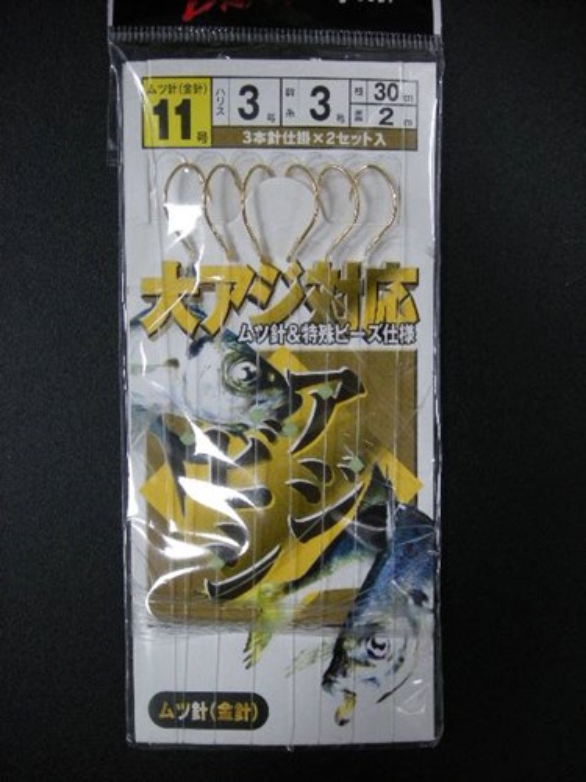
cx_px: 293
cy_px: 391
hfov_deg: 40.7
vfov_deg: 52.6
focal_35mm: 35
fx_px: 790
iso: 400
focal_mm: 5.7
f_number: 2.8
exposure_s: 1/63.1
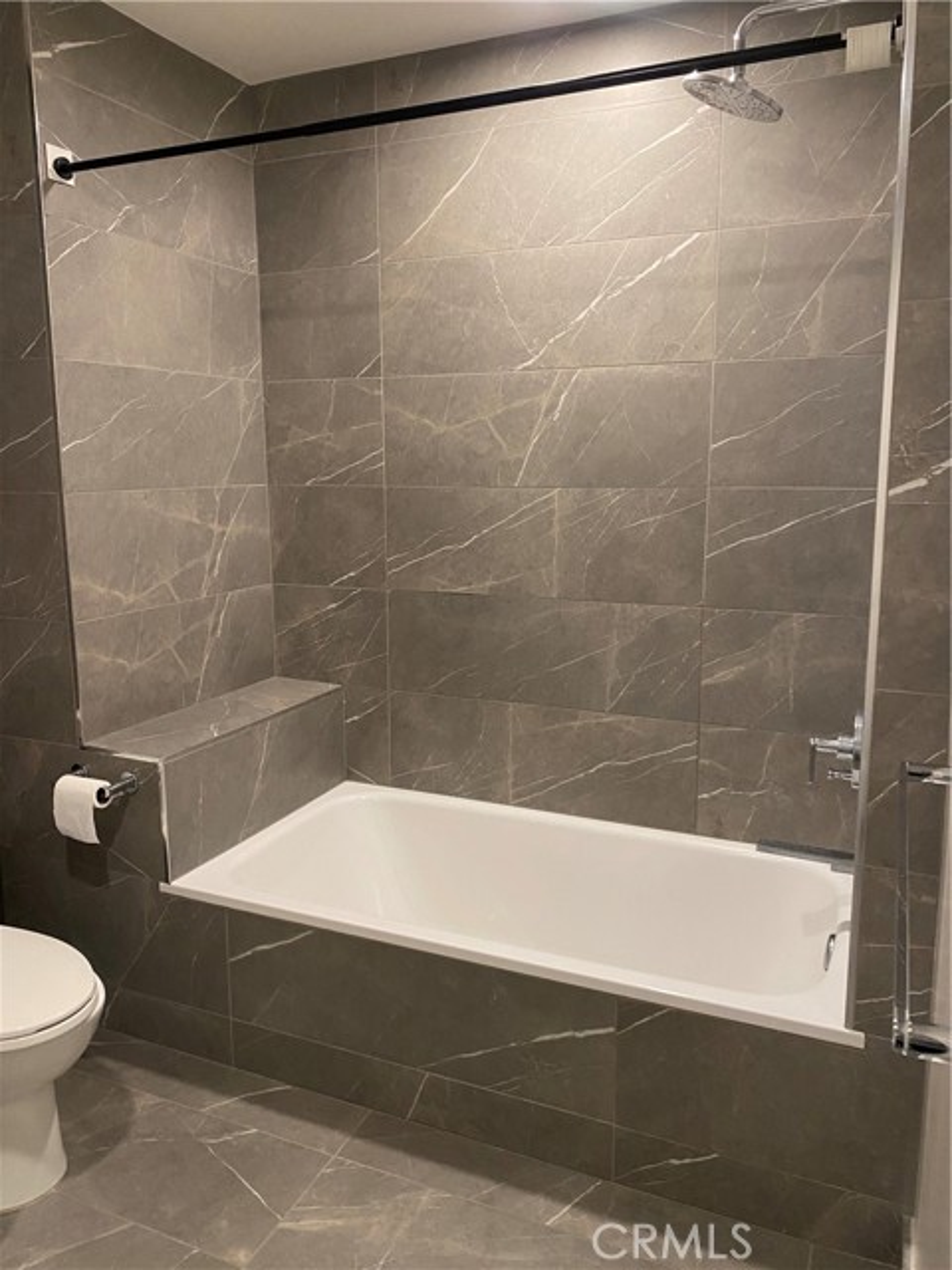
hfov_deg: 53.1
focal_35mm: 26
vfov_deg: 67.3
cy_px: 635
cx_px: 476
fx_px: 953
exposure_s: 1/60
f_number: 1.8
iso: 125
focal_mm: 4.25
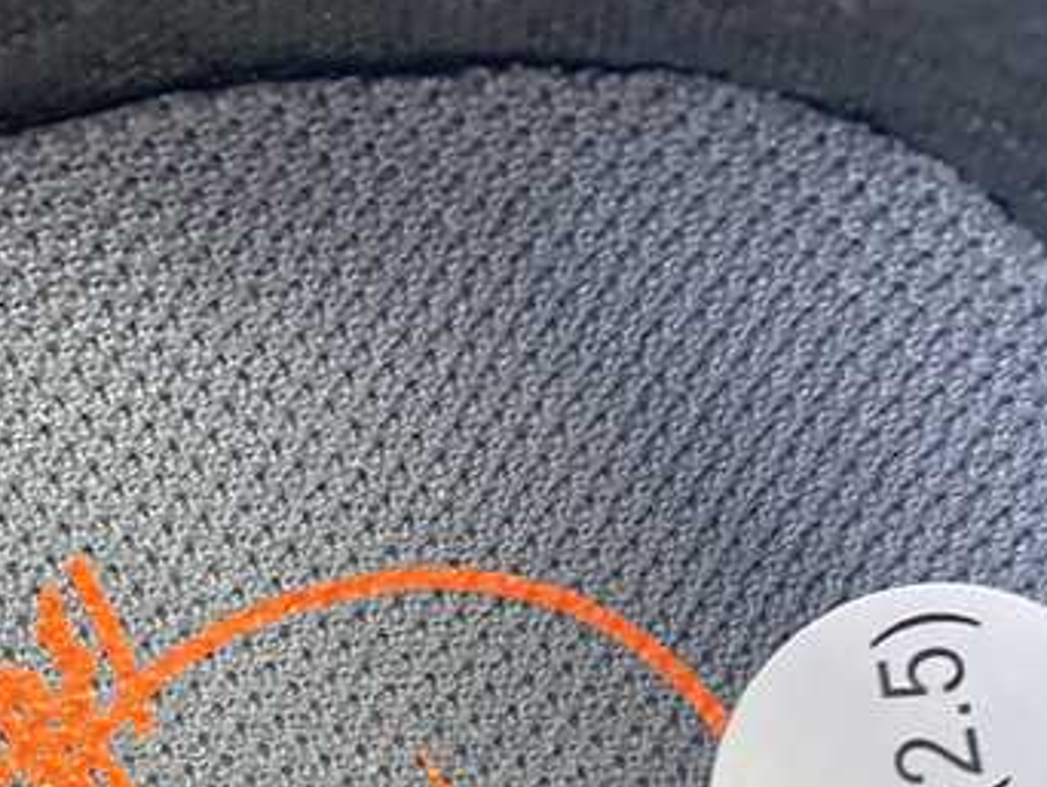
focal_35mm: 76
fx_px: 2300
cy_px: 1035
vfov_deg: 18.1
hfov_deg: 25.0
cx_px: 147
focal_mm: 4.25
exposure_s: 1/50
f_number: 1.8
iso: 400
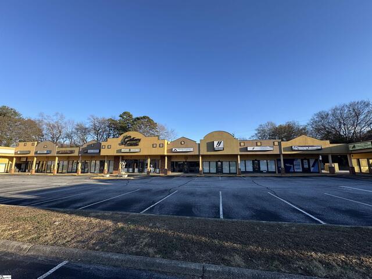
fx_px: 150
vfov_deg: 85.7
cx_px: 186
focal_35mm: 14
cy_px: 140
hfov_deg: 102.1
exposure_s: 1/734
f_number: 2.2
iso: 50
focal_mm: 2.22
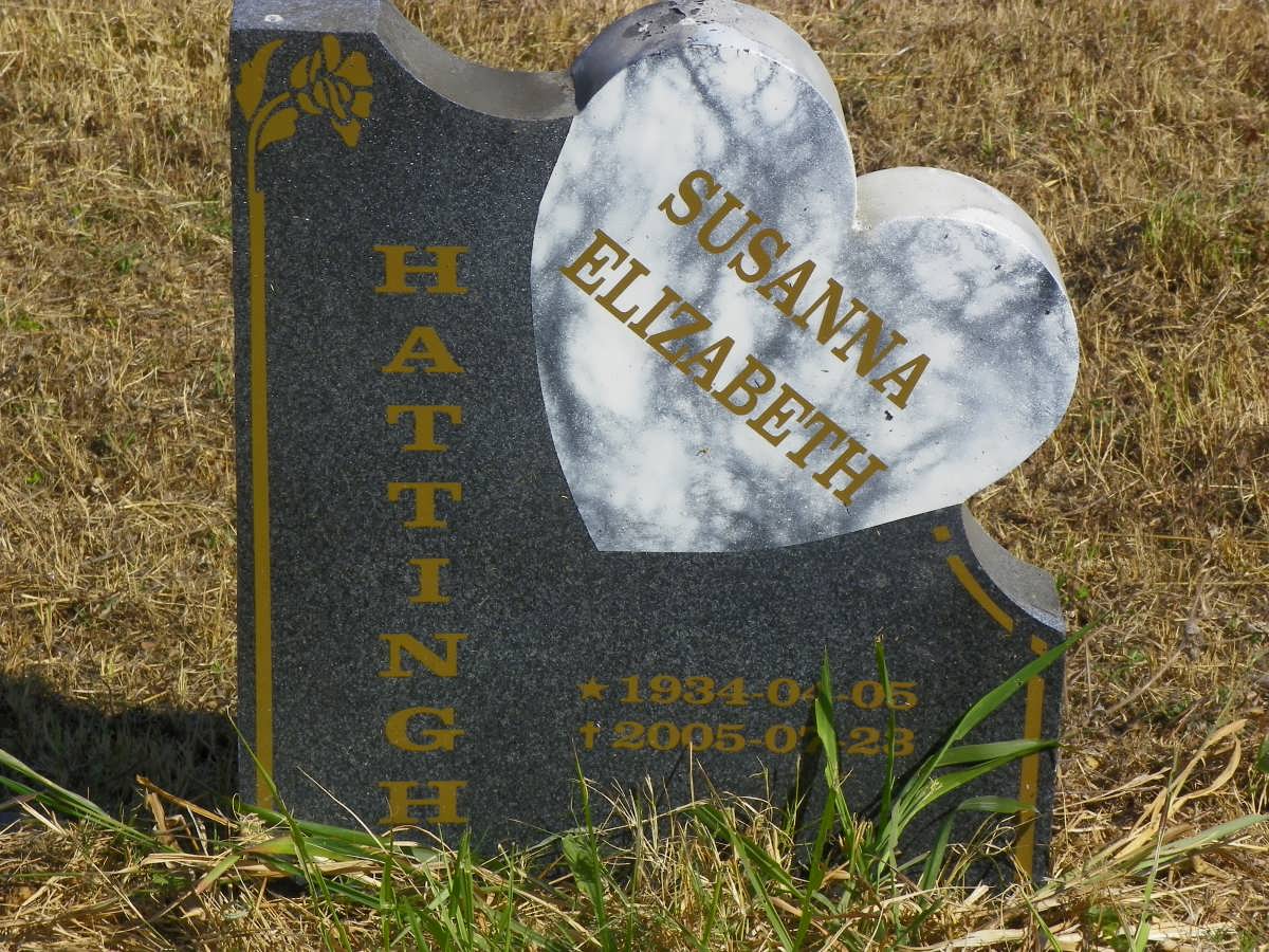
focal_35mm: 120
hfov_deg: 16.4
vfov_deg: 12.3
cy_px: 476
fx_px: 4399
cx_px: 634
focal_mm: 21.3
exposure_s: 1/250
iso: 64
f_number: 5.6
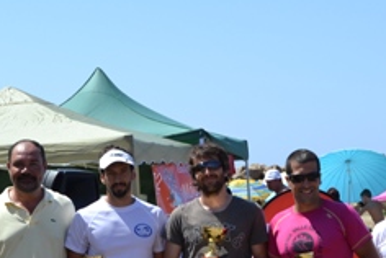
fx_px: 1310
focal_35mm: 122
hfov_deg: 16.7
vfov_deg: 11.1
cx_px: 252
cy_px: 300
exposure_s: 1/200
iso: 100
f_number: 7.1
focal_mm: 30
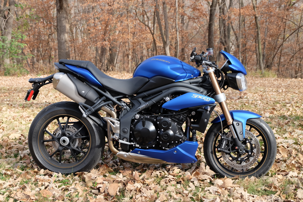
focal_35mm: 65
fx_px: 547
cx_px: 152
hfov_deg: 31.0
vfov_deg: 20.9
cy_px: 101
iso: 400
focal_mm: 43.4
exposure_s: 1/340
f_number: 5.6
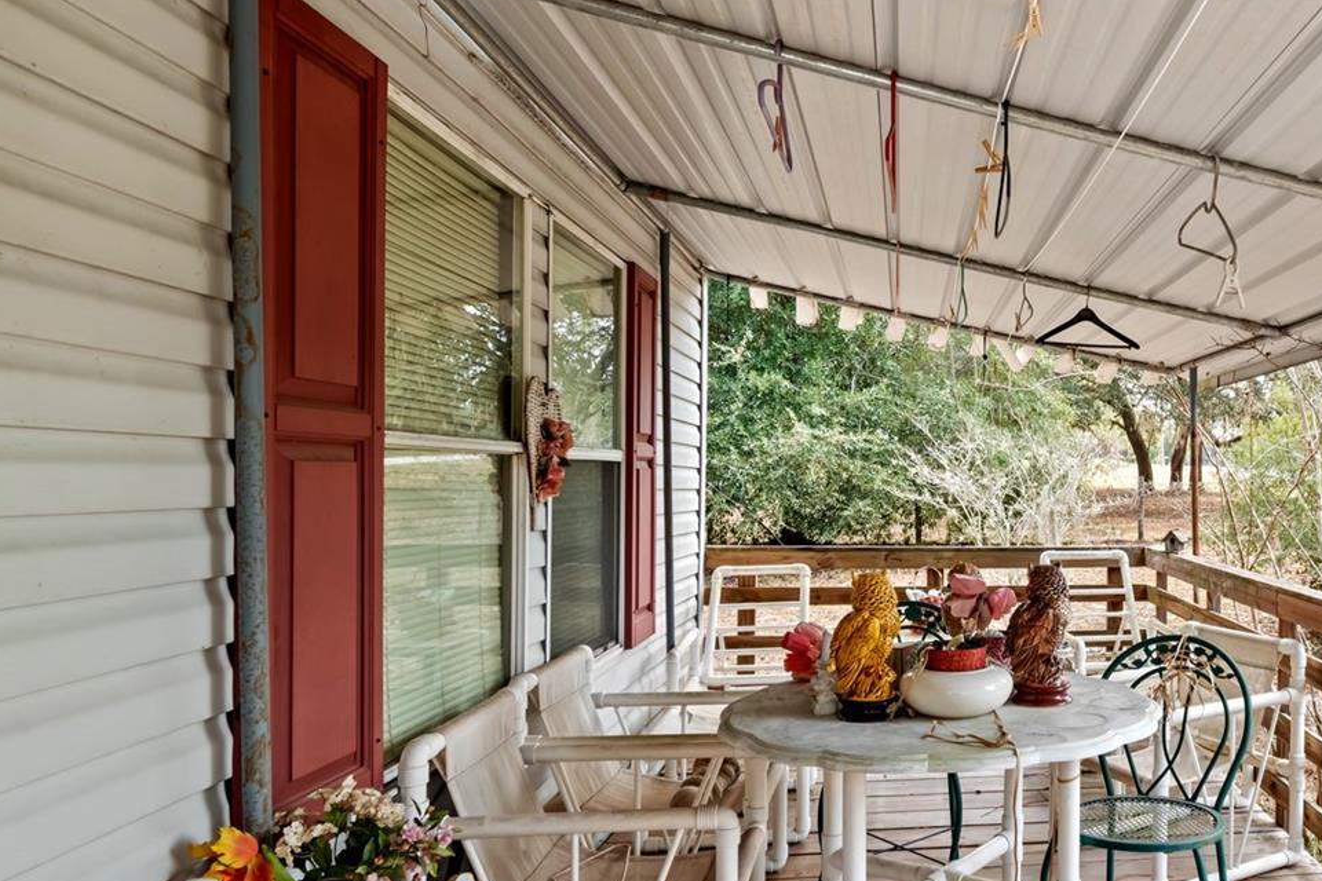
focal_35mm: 25
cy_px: 479
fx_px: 918
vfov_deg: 51.2
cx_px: 1051
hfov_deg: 65.3
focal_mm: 10
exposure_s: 1/8
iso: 100
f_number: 9
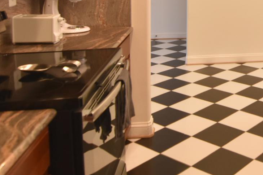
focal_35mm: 46
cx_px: 289
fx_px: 339
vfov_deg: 27.1
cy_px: -7
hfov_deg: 36.1
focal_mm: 11
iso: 800
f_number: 3.5
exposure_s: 1/60
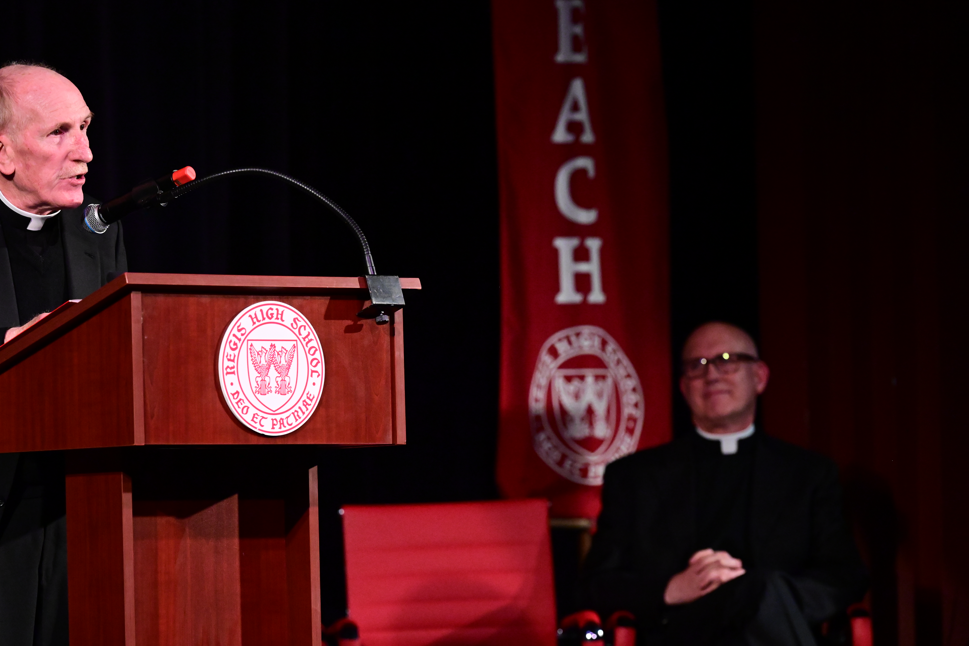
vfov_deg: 6.3
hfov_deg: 9.4
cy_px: 410
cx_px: 338
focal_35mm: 219
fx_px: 5894
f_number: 4
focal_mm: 165
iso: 5000
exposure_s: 1/250
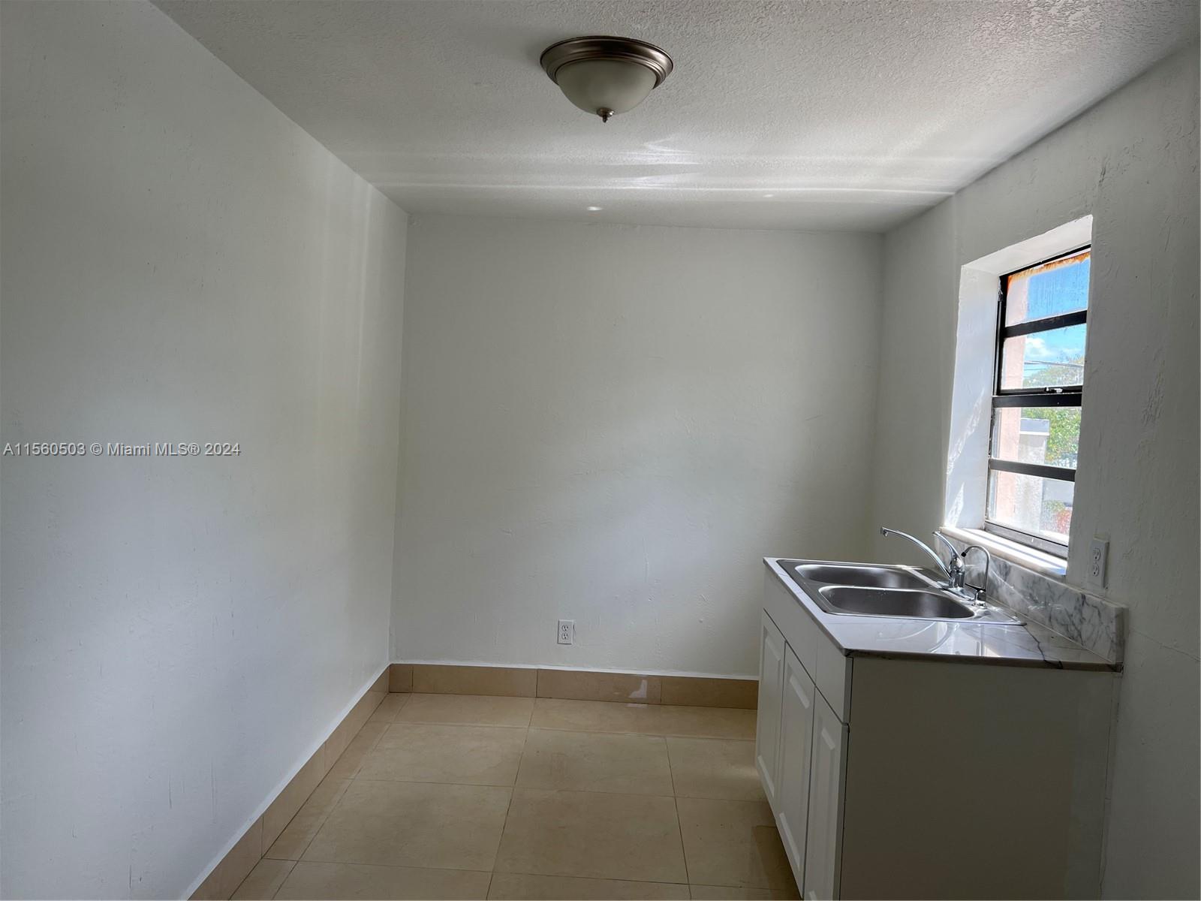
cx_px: 600
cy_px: 450
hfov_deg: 67.3
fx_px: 902
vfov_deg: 53.1
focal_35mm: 26
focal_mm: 5.7
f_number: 1.5
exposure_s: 1/461
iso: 50
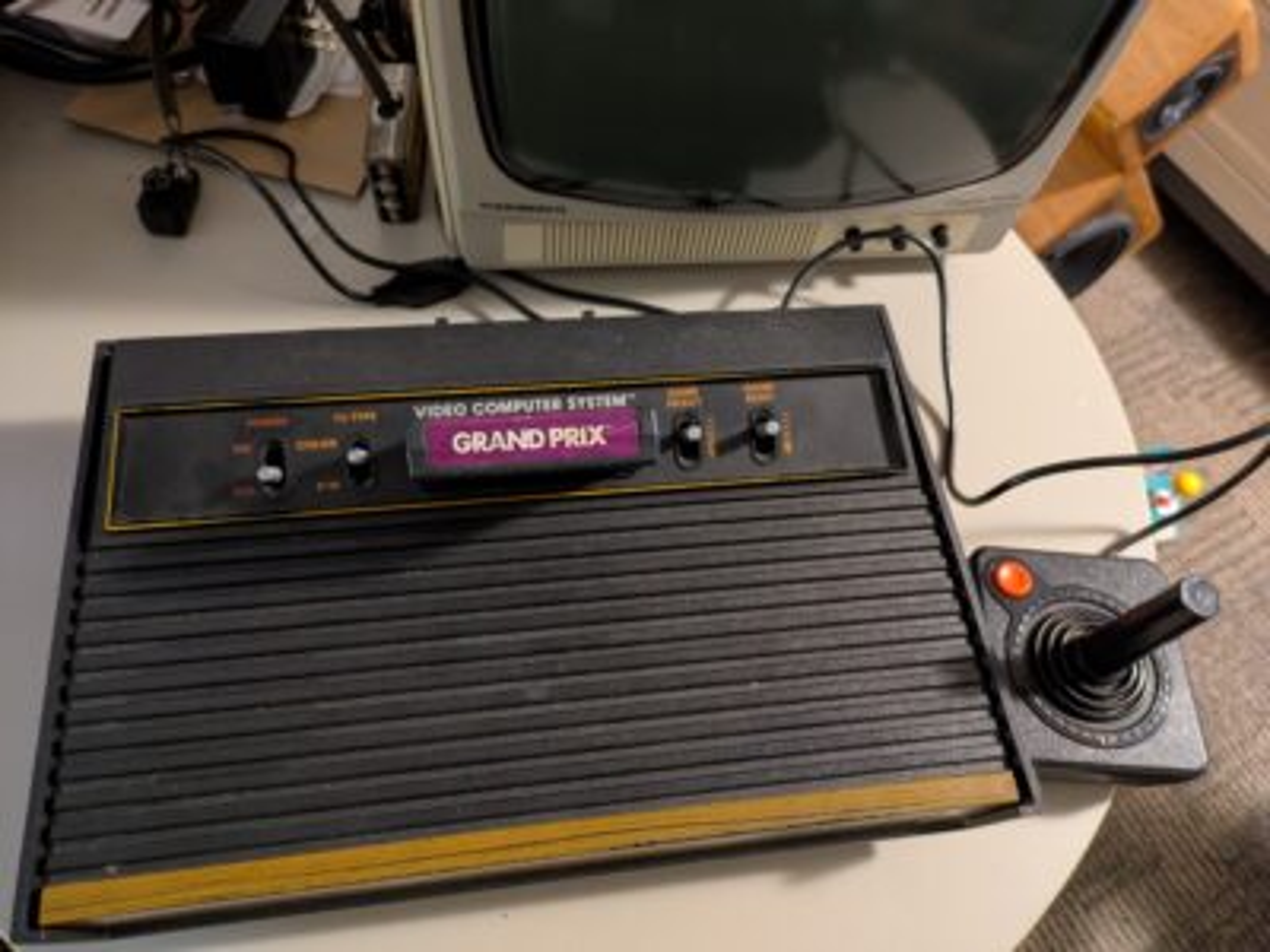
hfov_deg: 69.4
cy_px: 476
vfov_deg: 54.9
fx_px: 917
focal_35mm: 25
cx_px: 635
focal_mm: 5.43
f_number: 1.89
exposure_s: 1/17.1
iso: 935
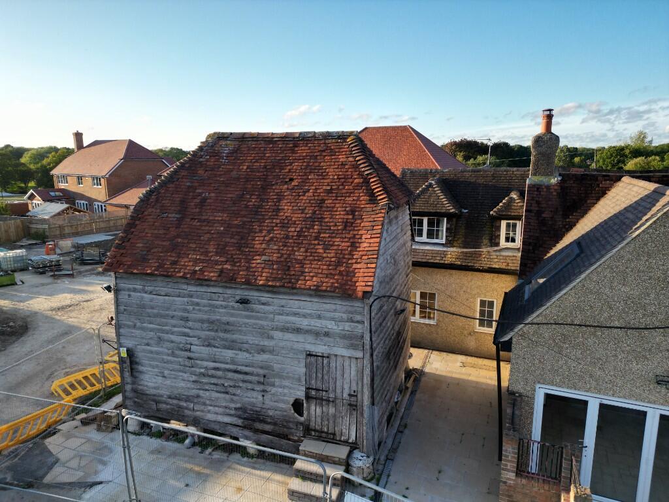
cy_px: 251
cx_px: 334
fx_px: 464
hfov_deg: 71.6
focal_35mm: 24
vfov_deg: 56.8
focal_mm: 6.72
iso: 100
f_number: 1.7
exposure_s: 1/800
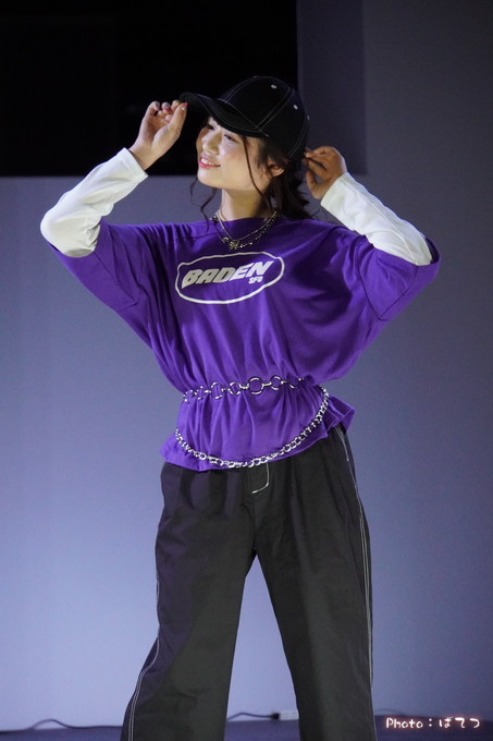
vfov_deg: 7.5
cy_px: 370
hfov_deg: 5.0
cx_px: 246
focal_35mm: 276
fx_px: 5672
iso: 6400
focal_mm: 184
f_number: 6.3
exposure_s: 1/320
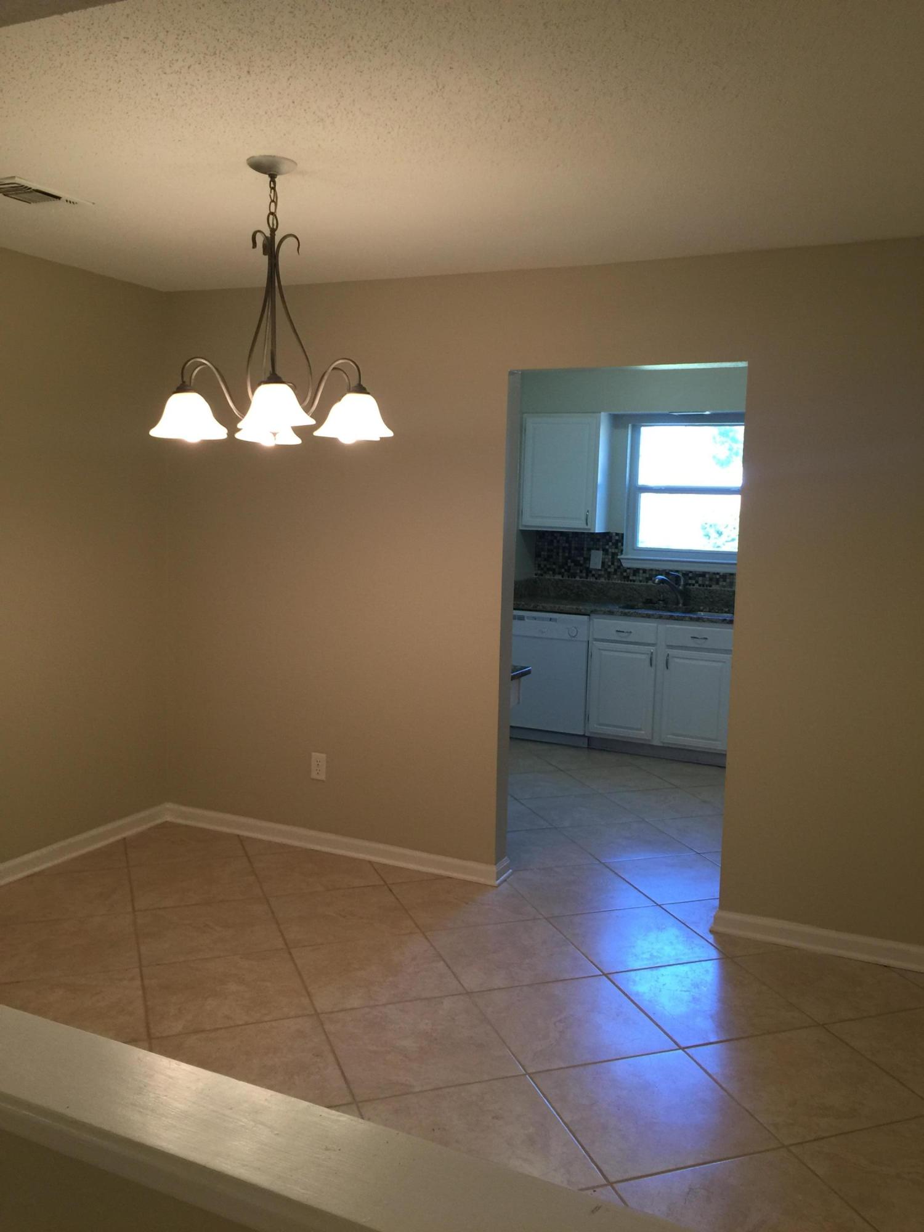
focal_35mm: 29
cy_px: 616
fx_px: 1032
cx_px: 462
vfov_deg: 61.7
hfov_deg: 48.2
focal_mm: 4.15
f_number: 2.2
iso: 40
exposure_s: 1/30
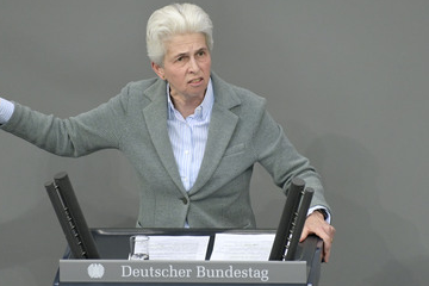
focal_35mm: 626
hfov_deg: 3.3
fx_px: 7459
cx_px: 166
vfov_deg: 2.2
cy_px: 164
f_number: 5.6
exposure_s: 1/400
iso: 5000
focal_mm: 500
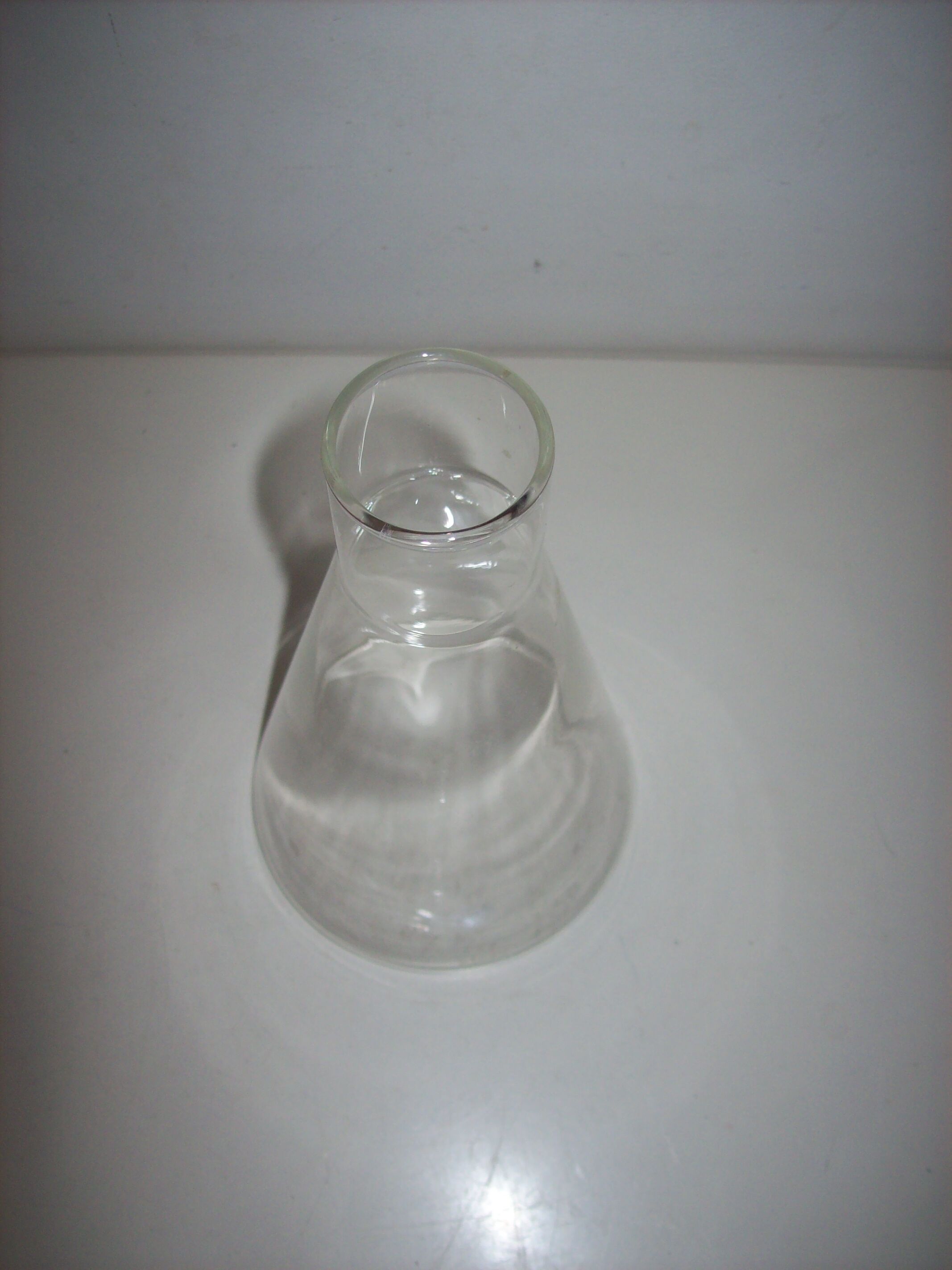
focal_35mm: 36
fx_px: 1321
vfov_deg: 51.4
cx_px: 476
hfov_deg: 39.6
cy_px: 635
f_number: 2.7
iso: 80
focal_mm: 6
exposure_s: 1/64
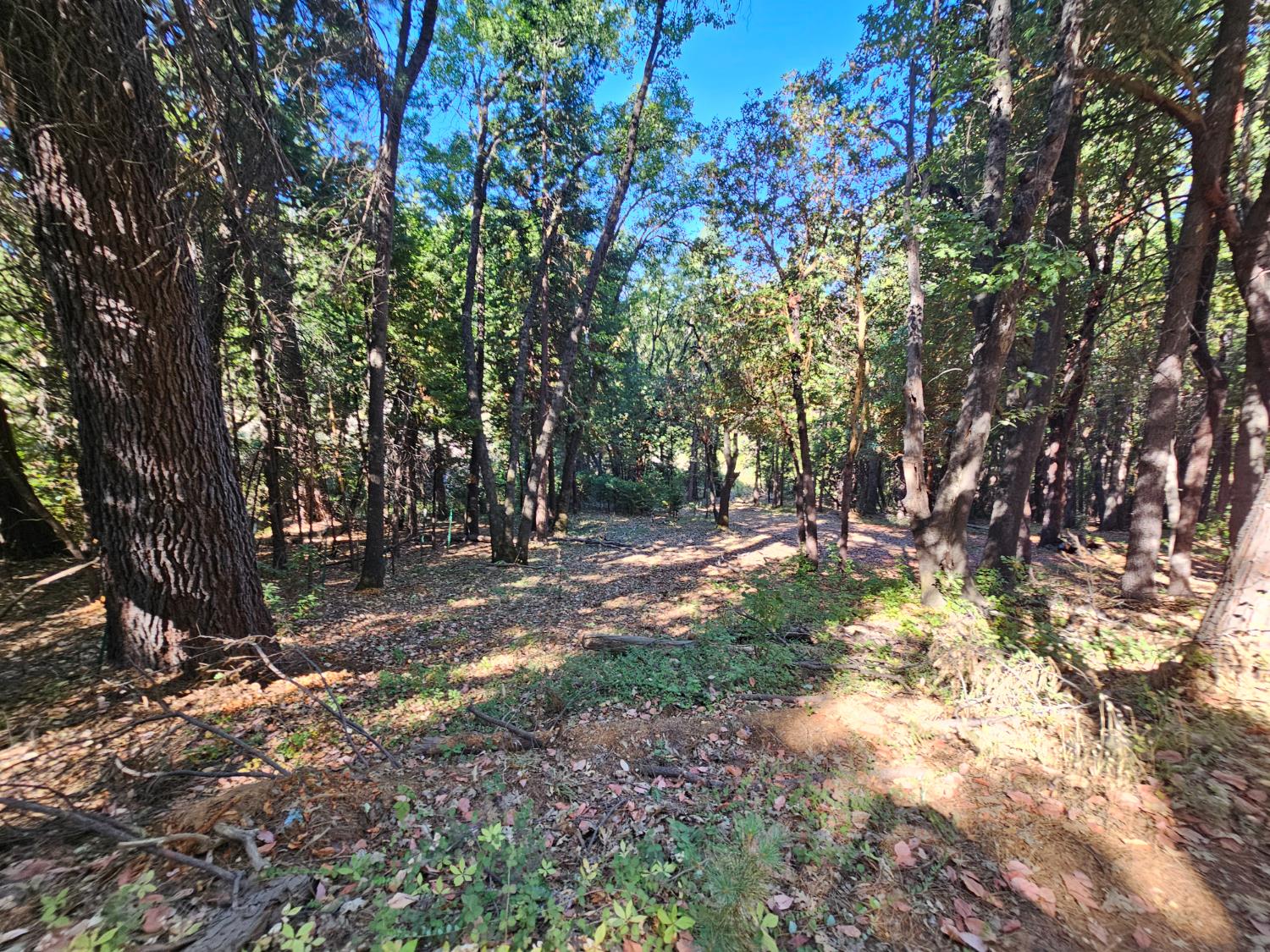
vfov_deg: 89.9
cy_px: 476
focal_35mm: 13
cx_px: 635
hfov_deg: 106.2
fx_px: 477
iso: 80
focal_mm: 2.2
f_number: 2.2
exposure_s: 1/120
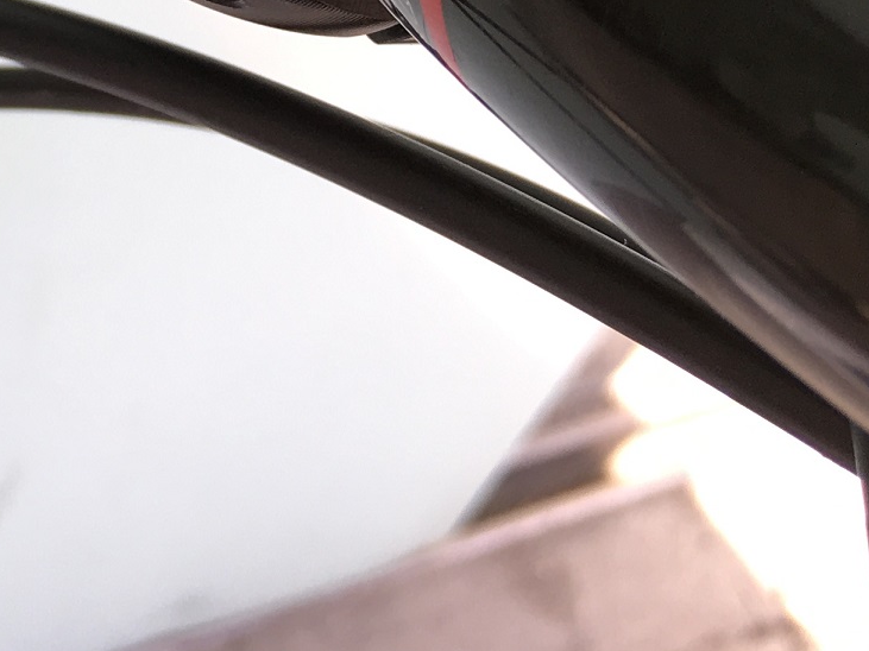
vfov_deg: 14.2
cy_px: -388
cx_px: -524
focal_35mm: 96
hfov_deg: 17.8
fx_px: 2410
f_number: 2.2
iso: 25
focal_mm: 4.15
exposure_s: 1/130
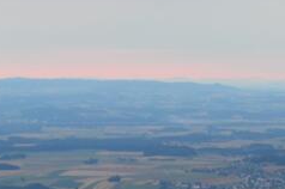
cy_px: 250
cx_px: 35
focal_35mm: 176
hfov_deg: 11.6
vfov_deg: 7.7
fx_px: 1391
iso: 900
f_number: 7.1
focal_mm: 42
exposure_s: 1/30
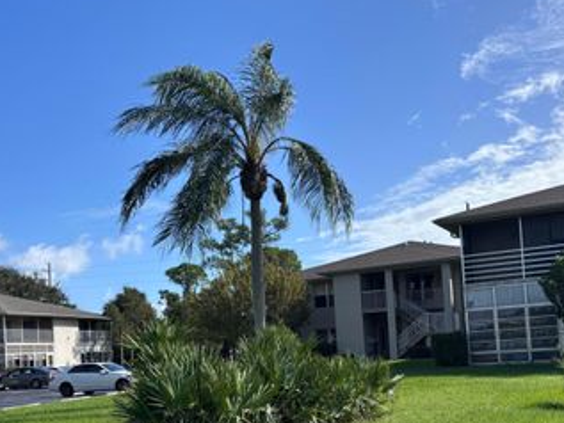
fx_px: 668
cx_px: 326
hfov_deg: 45.6
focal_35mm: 41
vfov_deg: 34.5
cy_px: 314
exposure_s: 1/2933
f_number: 1.6
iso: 50
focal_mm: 5.96
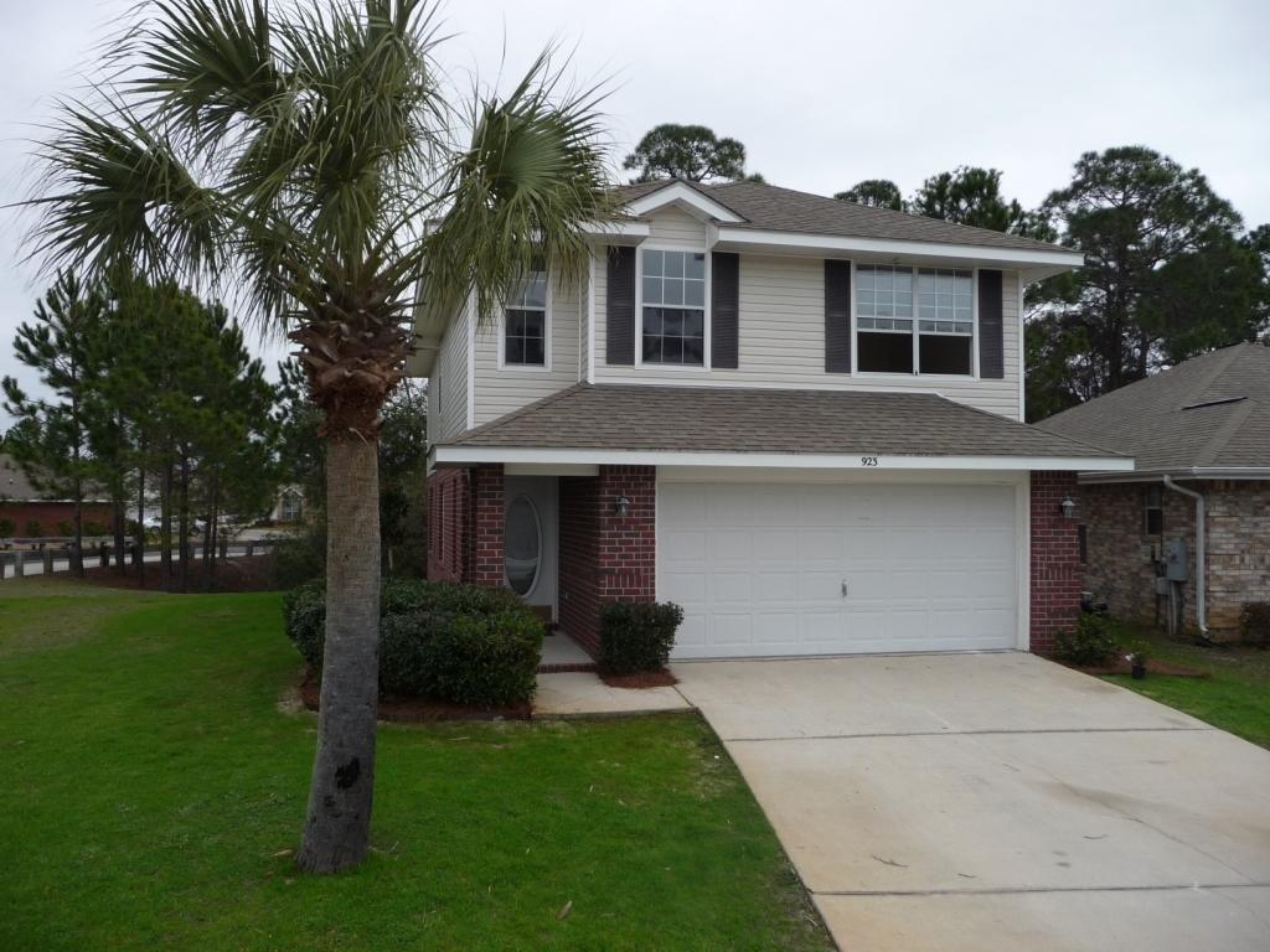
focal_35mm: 28
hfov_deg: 63.4
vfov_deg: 49.7
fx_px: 1027
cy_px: 476
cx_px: 635
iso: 100
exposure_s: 1/800
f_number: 3.3
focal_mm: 4.7
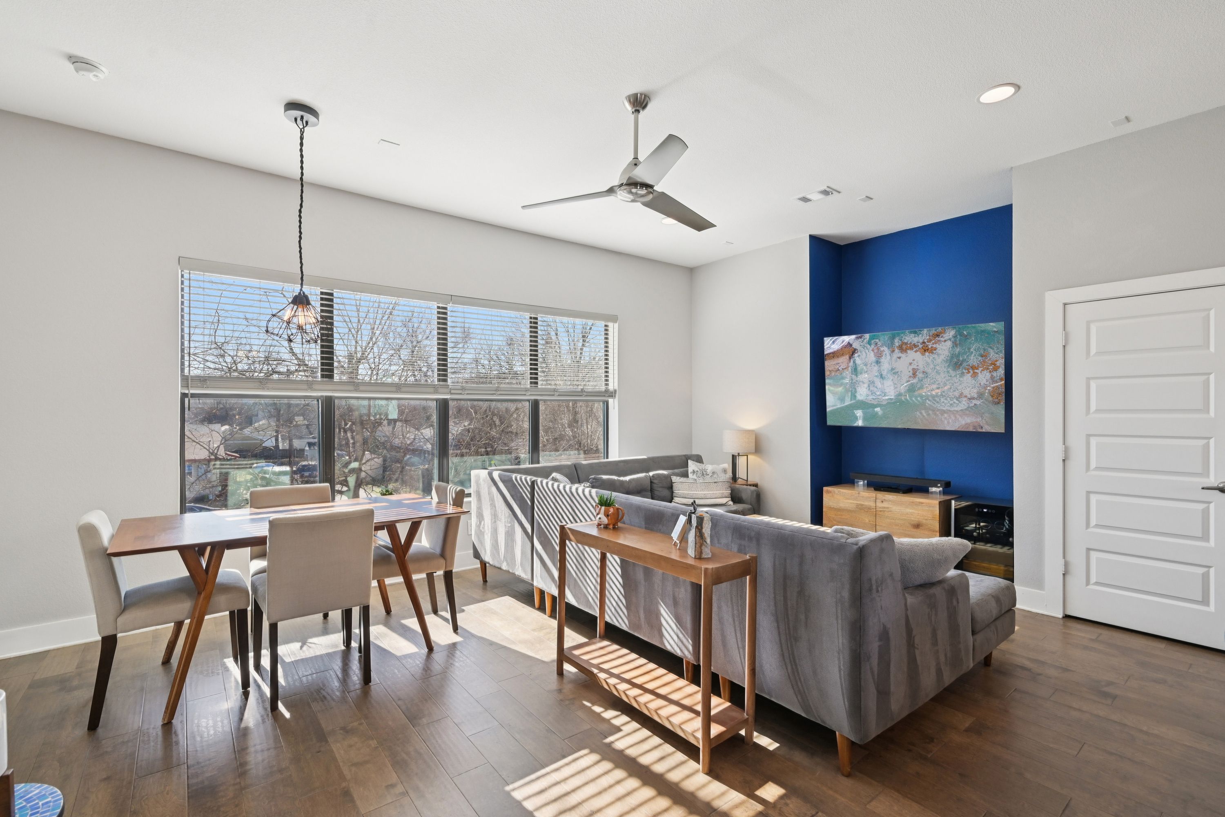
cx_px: 612
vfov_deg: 73.7
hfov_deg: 96.7
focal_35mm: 16
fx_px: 544
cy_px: 408
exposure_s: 1/80
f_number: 8
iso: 400
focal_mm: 16
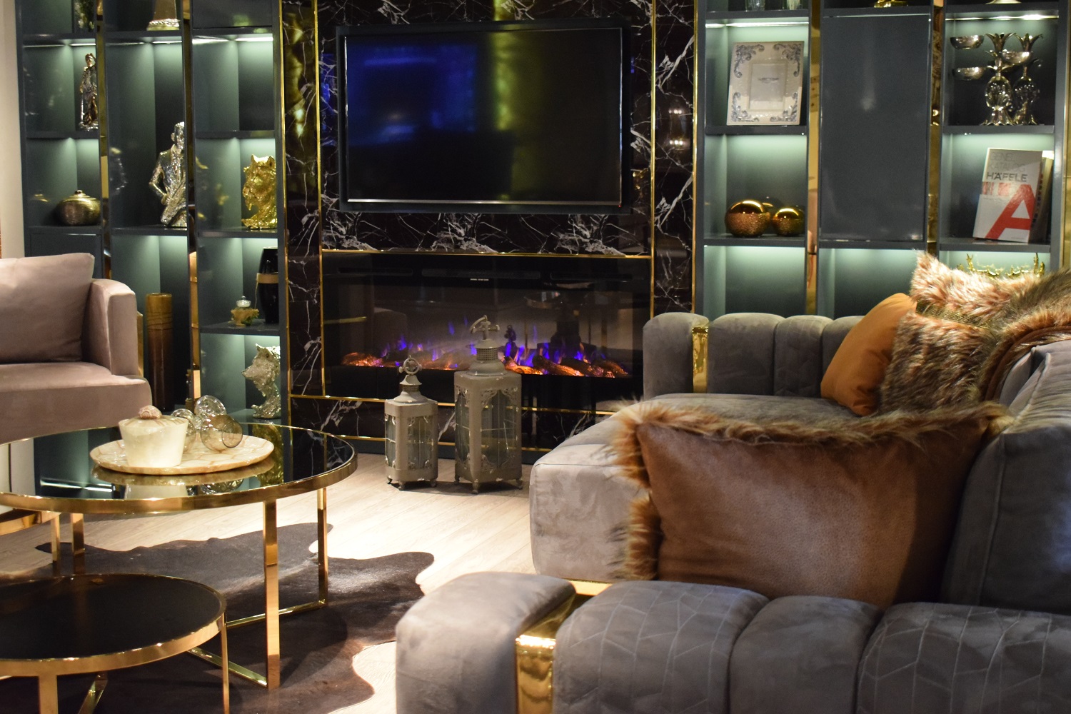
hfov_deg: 37.9
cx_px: 536
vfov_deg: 25.8
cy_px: 357
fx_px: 1562
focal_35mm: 52
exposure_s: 1/60
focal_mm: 35
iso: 4500
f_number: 4.5
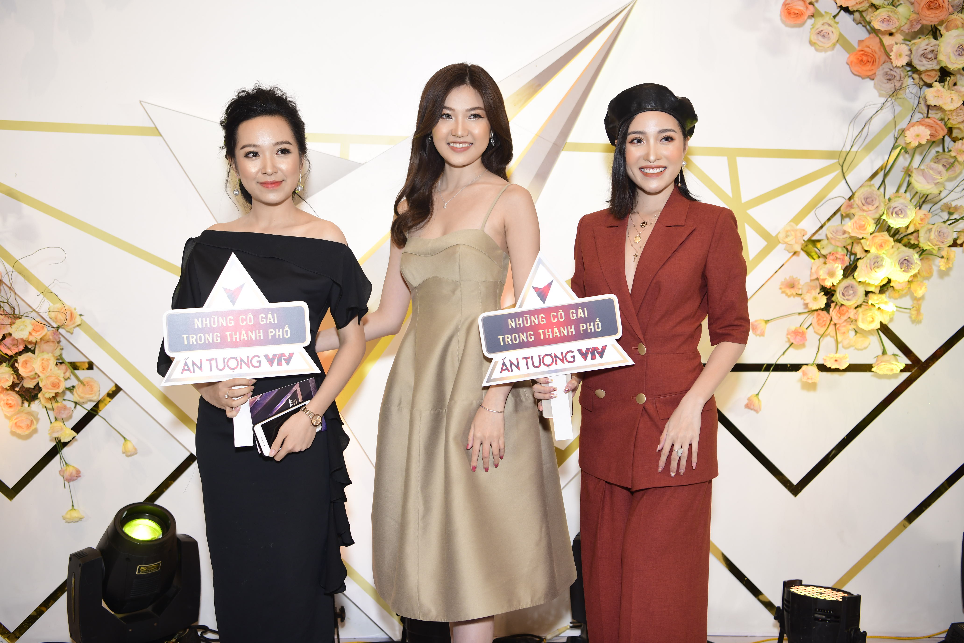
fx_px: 1125
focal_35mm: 42
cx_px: 482
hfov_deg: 46.4
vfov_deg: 31.9
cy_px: 322
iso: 500
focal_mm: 42
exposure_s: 1/200
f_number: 3.5
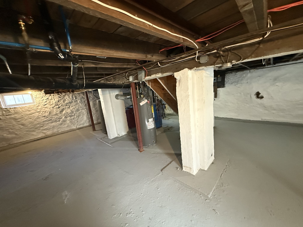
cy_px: 114
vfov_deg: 85.7
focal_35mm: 14
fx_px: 123
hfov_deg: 102.1
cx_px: 152
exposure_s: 1/60
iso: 1000
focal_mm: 2.22
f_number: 2.2
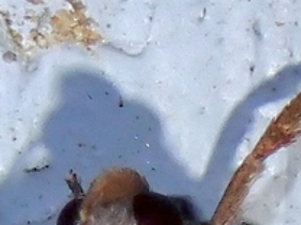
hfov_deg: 3.6
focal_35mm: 549
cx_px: 142
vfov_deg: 2.7
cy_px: 419
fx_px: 4774
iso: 100
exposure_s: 1/500
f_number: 6.3
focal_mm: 18
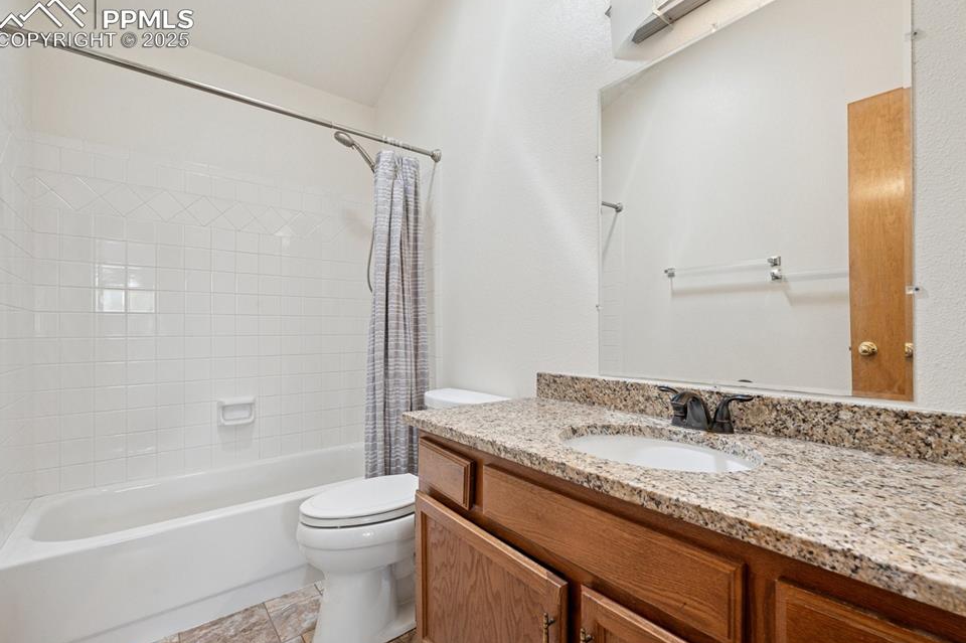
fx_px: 429
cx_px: 507
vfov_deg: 73.6
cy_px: 335
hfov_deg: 96.7
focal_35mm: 16
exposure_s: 1/6
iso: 800
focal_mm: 15
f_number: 11
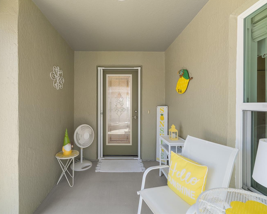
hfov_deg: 92.7
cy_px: 106
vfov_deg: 80.4
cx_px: 118
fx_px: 126
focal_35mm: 16
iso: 200
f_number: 8
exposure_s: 1/60
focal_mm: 14
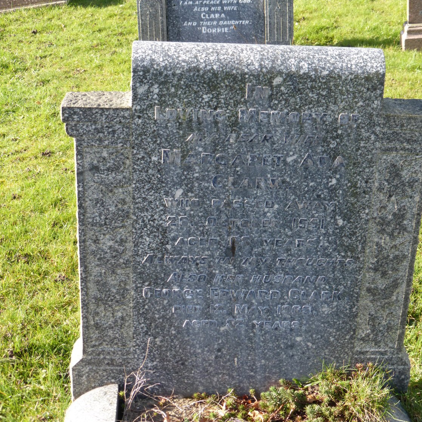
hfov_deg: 27.3
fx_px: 869
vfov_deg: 27.3
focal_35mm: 63
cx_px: 235
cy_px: 210
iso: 100
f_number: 4.4
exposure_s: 1/160
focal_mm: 9
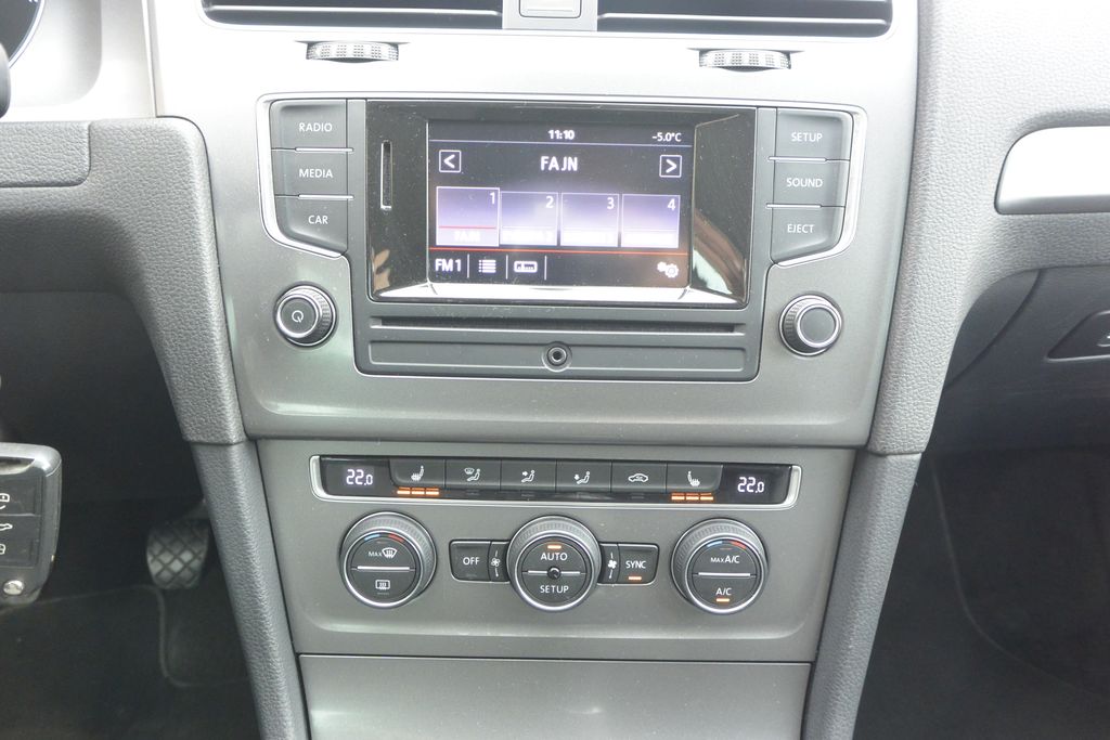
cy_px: 370
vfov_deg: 47.9
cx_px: 555
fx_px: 833
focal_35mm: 27
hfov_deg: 67.4
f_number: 3.5
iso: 800
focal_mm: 10
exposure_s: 1/50
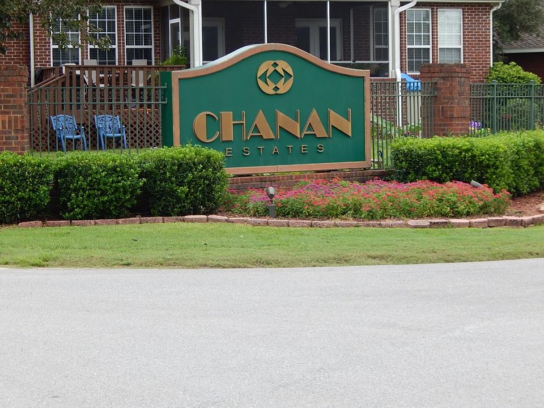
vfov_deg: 14.2
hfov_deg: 18.9
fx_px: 1634
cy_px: 204
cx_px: 272
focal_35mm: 104
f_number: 4.5
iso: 125
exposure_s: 1/160
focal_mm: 18.7
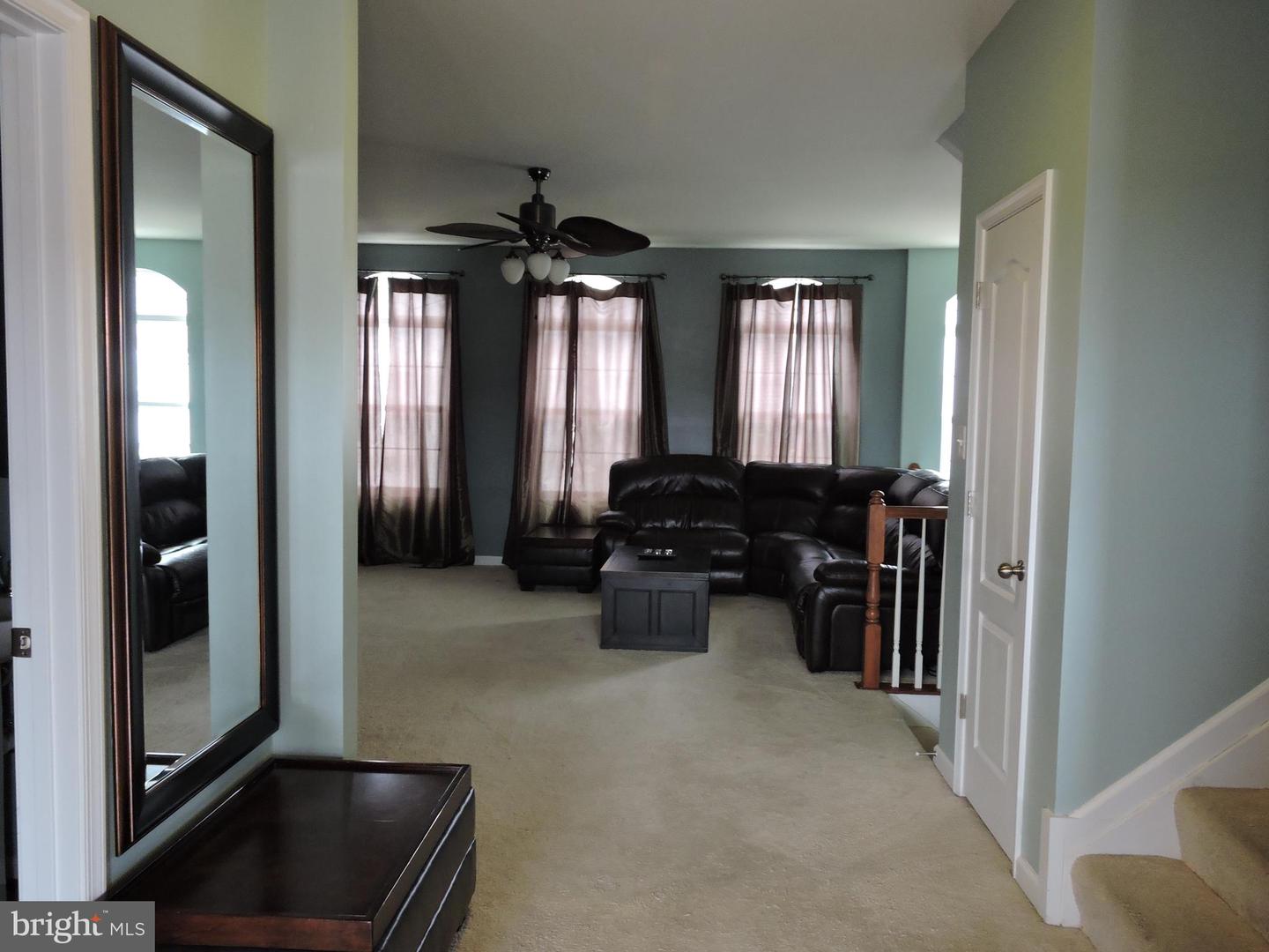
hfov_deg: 63.4
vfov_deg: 49.7
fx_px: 1026
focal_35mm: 28
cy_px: 476
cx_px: 634
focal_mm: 5
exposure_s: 1/25
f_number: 3.5
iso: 400
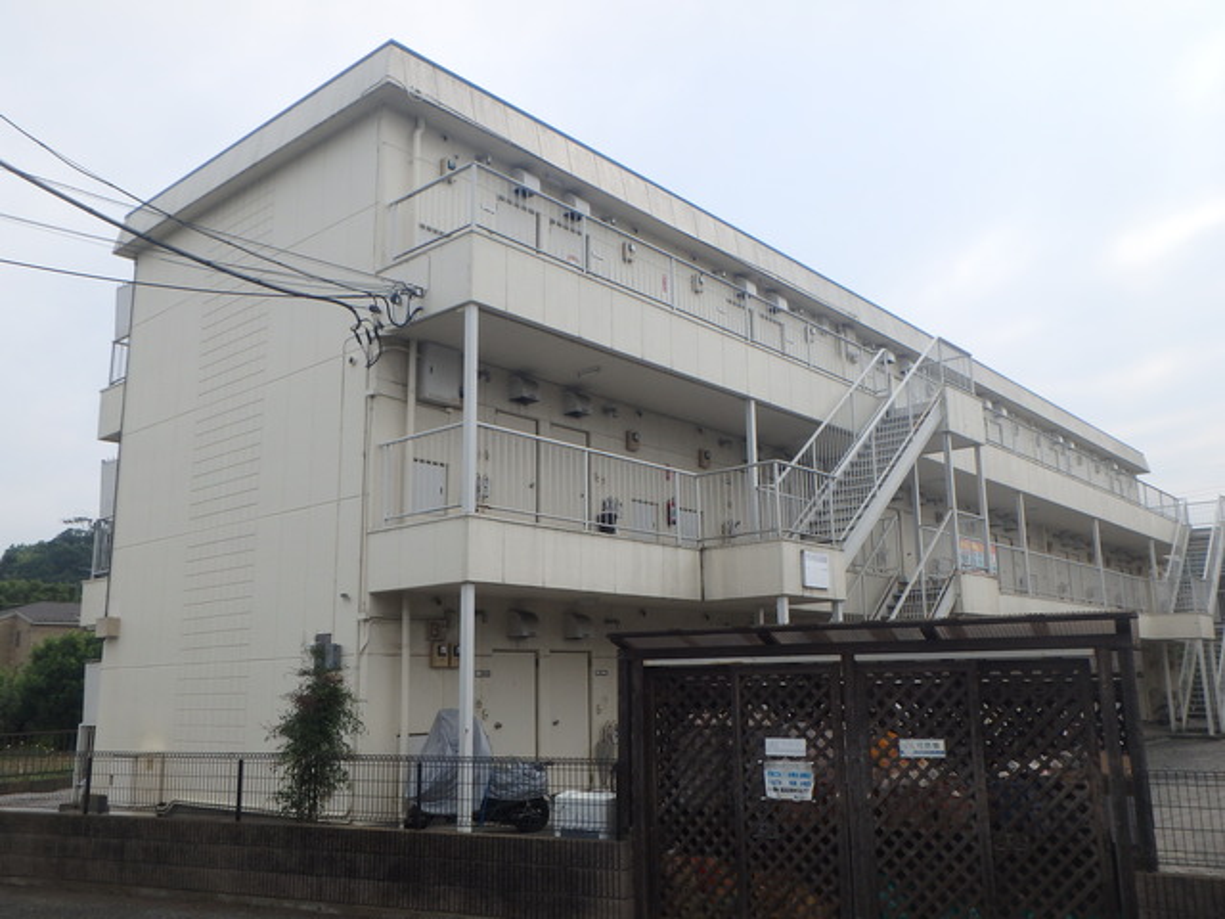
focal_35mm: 29
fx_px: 1026
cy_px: 460
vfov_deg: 48.2
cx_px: 612
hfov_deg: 61.7
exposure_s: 1/640
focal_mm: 5.2
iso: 125
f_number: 4.6
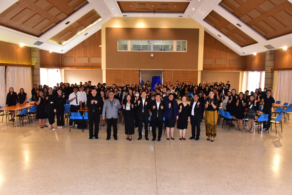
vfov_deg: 46.4
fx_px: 227
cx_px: 146
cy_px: 98
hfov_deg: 65.5
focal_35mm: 28
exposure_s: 1/100
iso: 8000
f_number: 6.3
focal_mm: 28
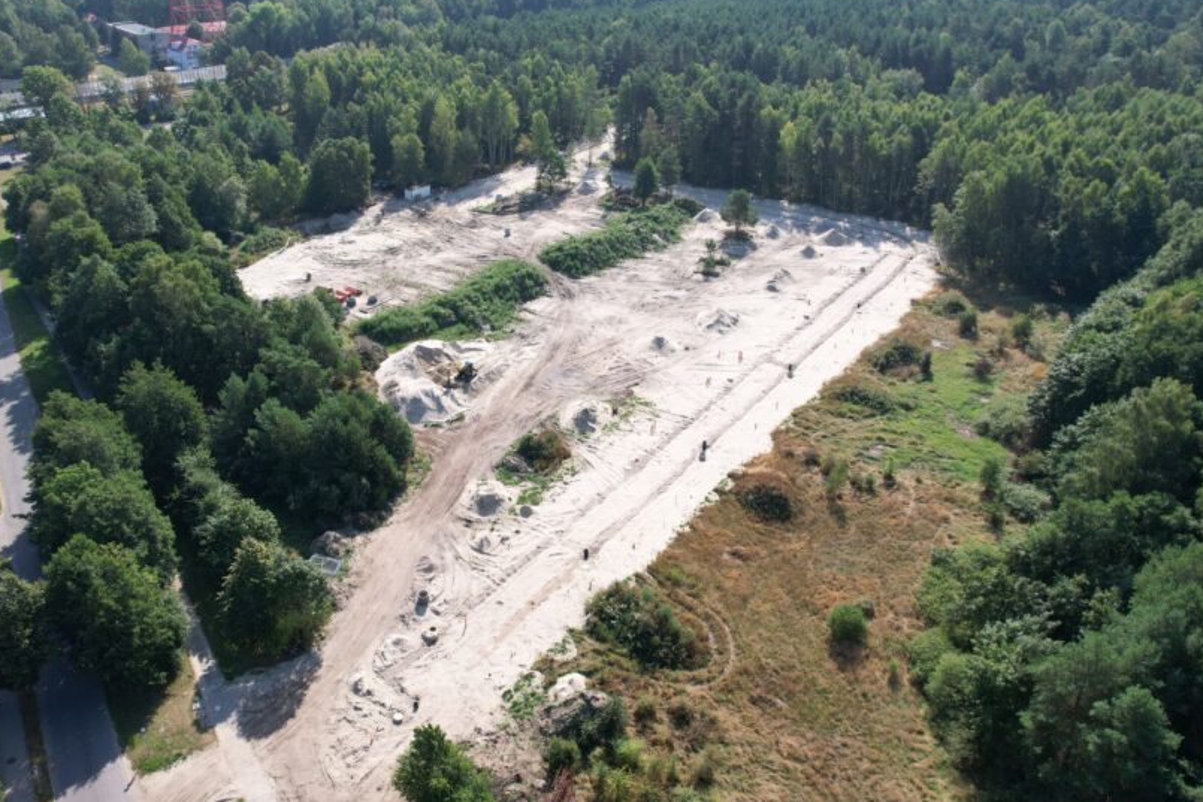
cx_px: 504
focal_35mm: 28
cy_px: 394
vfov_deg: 46.4
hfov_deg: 65.1
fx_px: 936
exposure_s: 1/1250
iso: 130
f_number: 2.8
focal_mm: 8.38
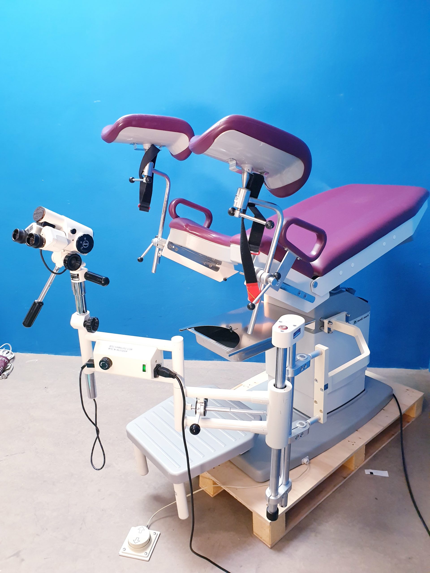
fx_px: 431
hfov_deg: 53.1
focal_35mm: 26
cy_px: 286
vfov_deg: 67.3
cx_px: 215
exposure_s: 1/50
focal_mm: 4.3
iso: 320
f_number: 2.4
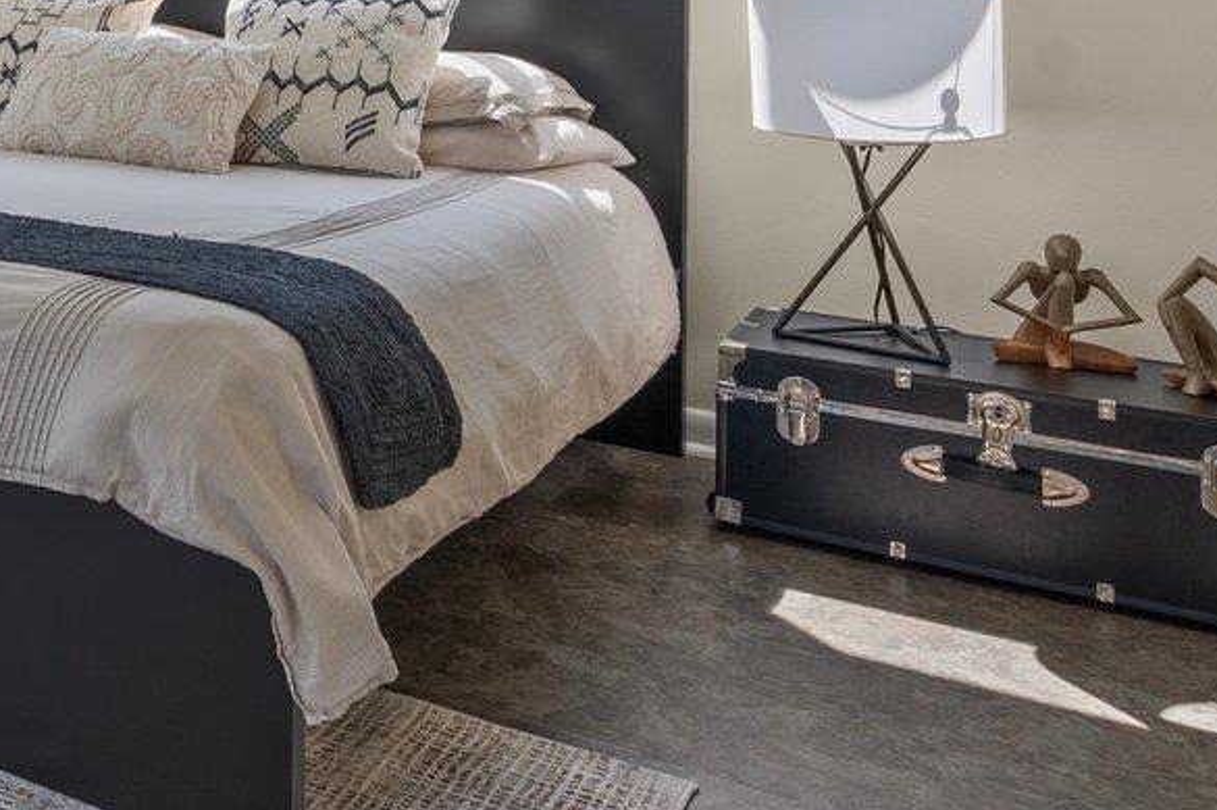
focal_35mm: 49
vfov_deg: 25.6
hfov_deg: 30.5
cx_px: -416
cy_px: -69
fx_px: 1655
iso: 100
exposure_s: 1/15
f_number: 8
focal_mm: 14
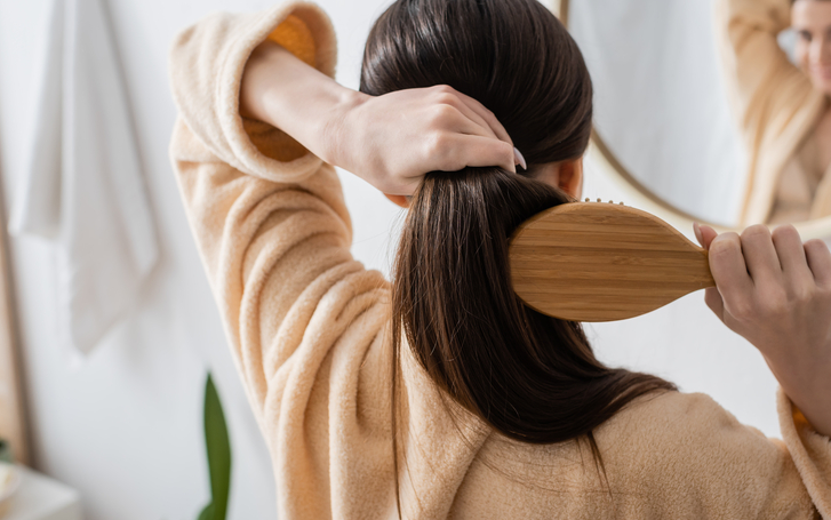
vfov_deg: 31.3
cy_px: 247
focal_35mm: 41
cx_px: 462
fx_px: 929
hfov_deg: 48.1
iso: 400
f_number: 4
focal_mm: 35
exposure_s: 1/200
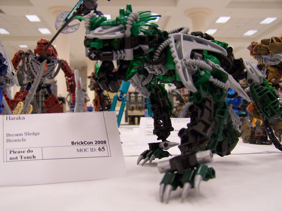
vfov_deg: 37.7
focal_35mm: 38
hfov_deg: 49.0
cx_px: 141
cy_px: 106
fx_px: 310
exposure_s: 1/25
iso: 140
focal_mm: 6.3
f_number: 2.8
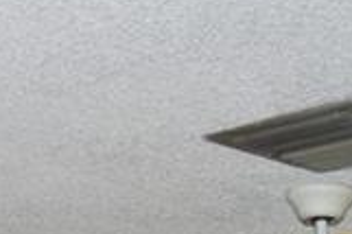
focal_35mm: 172
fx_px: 1680
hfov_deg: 11.7
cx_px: -79
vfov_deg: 7.3
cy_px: 608
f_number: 3.5
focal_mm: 18
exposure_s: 1/60
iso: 500
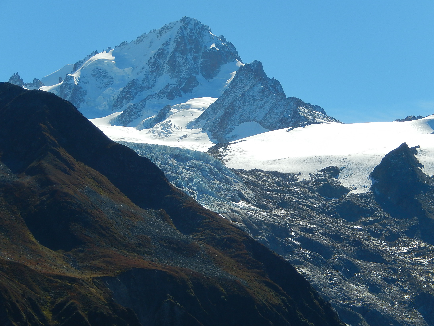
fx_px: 1529
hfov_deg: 16.2
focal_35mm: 122
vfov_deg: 12.1
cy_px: 162
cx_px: 219
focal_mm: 21
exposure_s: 1/1000
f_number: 5.5
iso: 125
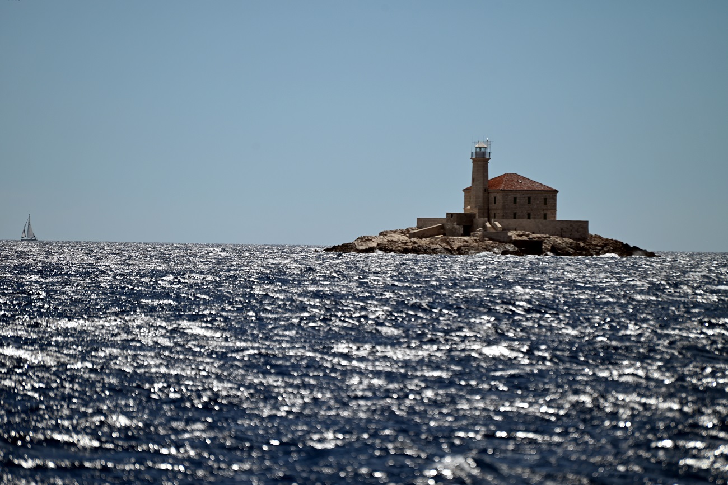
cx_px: 364
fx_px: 6067
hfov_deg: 6.9
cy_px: 242
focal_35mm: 300
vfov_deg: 4.6
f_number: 6.3
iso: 100
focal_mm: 300
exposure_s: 1/1250
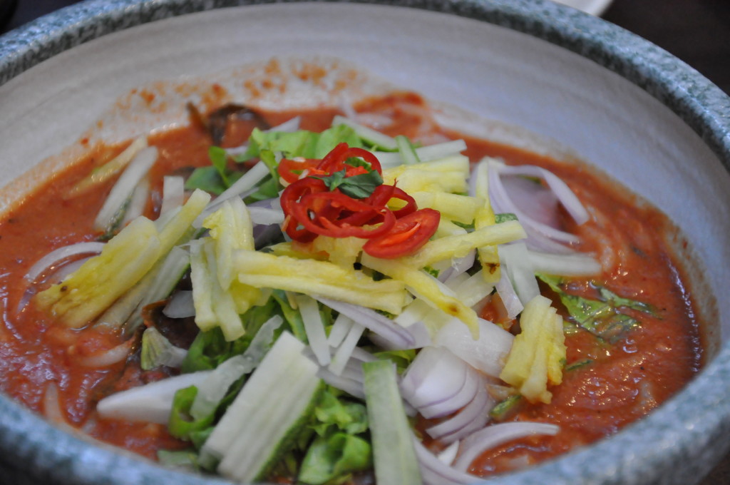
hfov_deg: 14.9
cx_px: 365
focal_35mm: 138
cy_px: 242
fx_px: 2795
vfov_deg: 9.9
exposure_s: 1/80
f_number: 5.6
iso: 3200
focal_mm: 92
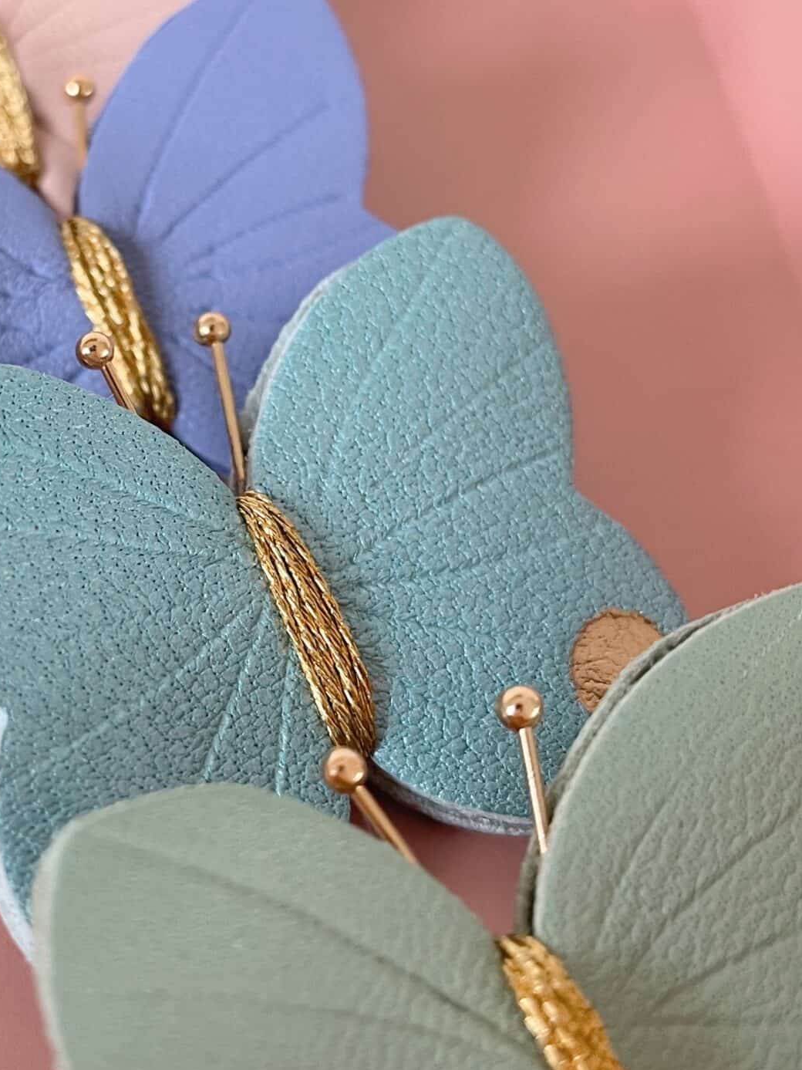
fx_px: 1483
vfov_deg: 39.3
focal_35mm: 48
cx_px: 113
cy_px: 370
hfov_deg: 29.3
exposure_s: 1/60
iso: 125
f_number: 1.6
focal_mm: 4.2
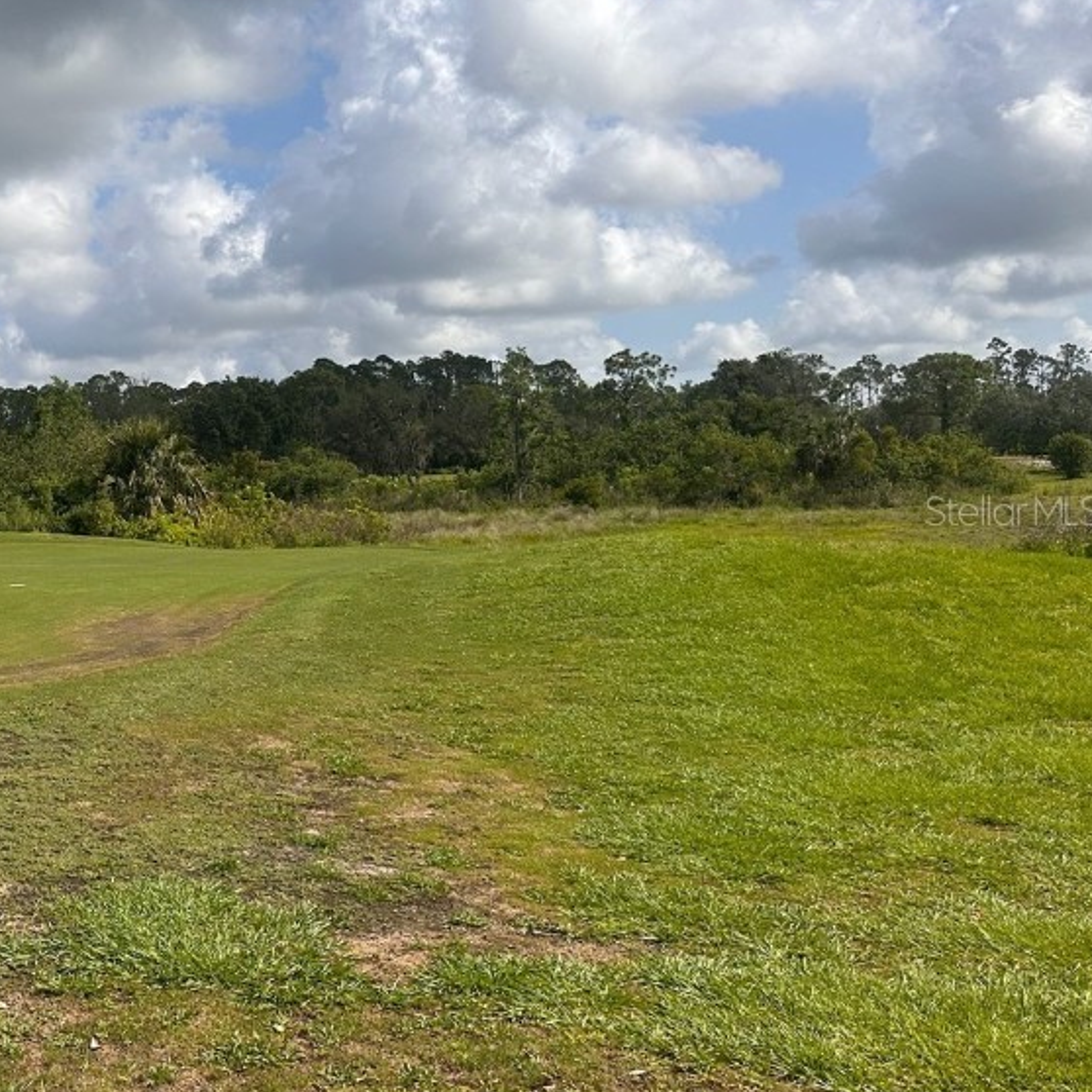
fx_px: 1392
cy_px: 510
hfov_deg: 39.7
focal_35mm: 39
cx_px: 106
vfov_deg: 42.8
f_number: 1.78
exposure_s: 1/6623
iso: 80
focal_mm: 6.86
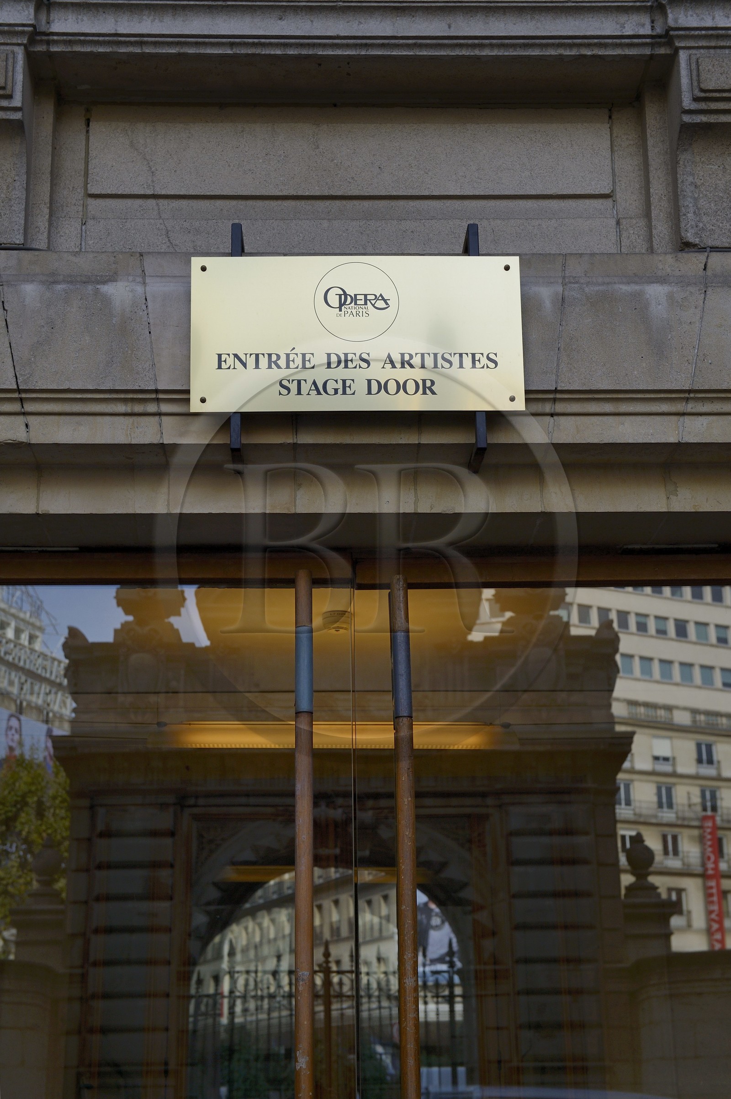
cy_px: 550
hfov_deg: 24.6
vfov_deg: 36.3
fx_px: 1677
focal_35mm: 55
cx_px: 366
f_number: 5.6
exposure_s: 1/800
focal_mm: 55
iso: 400
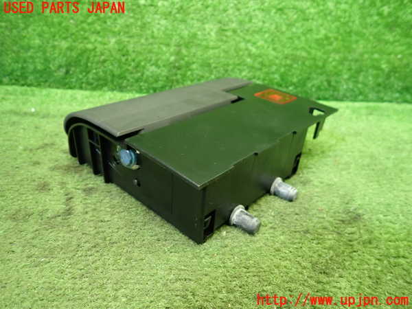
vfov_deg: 54.9
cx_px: 206
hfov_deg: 69.4
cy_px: 154
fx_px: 298
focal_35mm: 25
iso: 320
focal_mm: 4.5
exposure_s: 1/30
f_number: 2
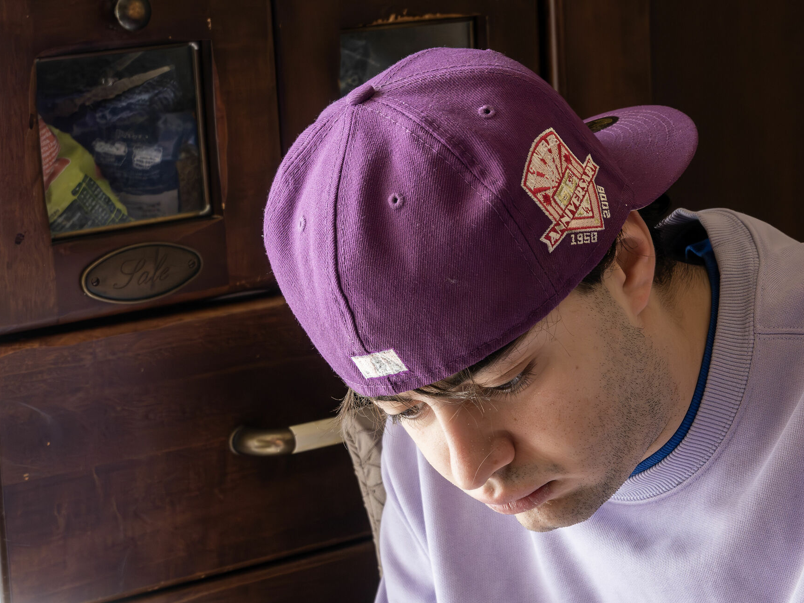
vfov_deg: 14.8
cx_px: 495
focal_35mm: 100
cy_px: 360
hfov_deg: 19.6
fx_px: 2322
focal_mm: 50
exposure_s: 1/20
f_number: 7.1
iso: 640
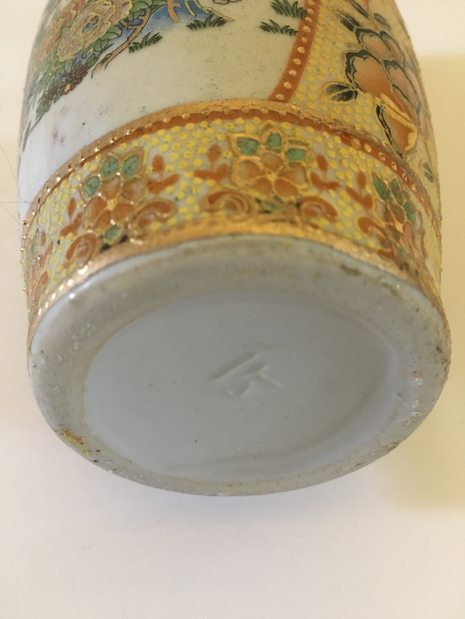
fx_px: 519
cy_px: 310
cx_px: 232
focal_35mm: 29
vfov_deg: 61.7
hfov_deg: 48.2
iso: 400
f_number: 2.2
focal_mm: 4.15
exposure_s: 1/15
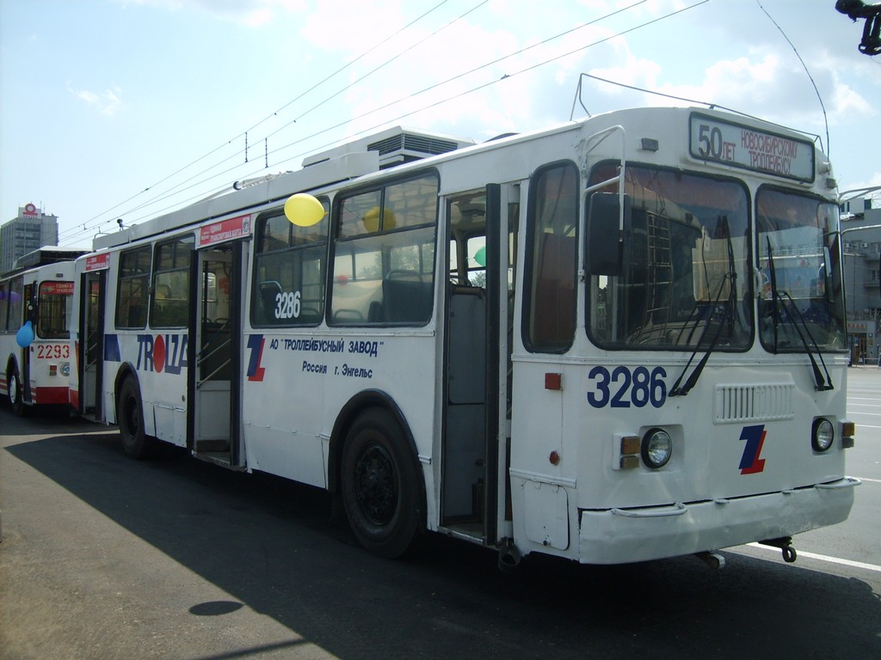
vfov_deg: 40.7
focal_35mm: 35
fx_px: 891
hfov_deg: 52.6
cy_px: 330
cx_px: 440
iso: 50
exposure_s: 1/180
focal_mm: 5.8
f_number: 7.1
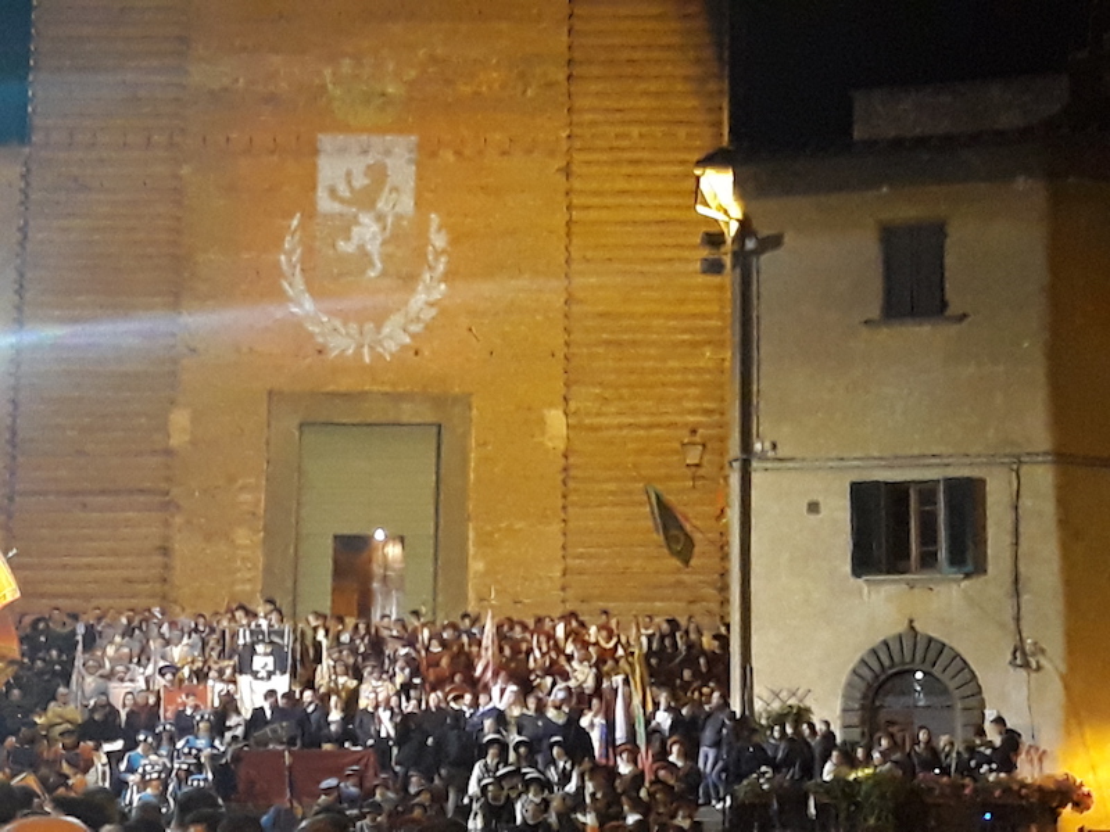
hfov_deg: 65.3
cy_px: 416
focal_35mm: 27
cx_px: 555
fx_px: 866
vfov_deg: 51.4
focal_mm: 3.71
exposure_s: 1/25
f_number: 1.7
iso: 320
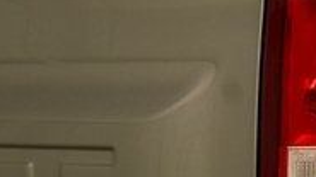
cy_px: 246
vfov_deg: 3.8
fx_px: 2647
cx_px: 366
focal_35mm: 316
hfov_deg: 6.8
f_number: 7.1
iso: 900
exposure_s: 1/30
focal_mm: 58
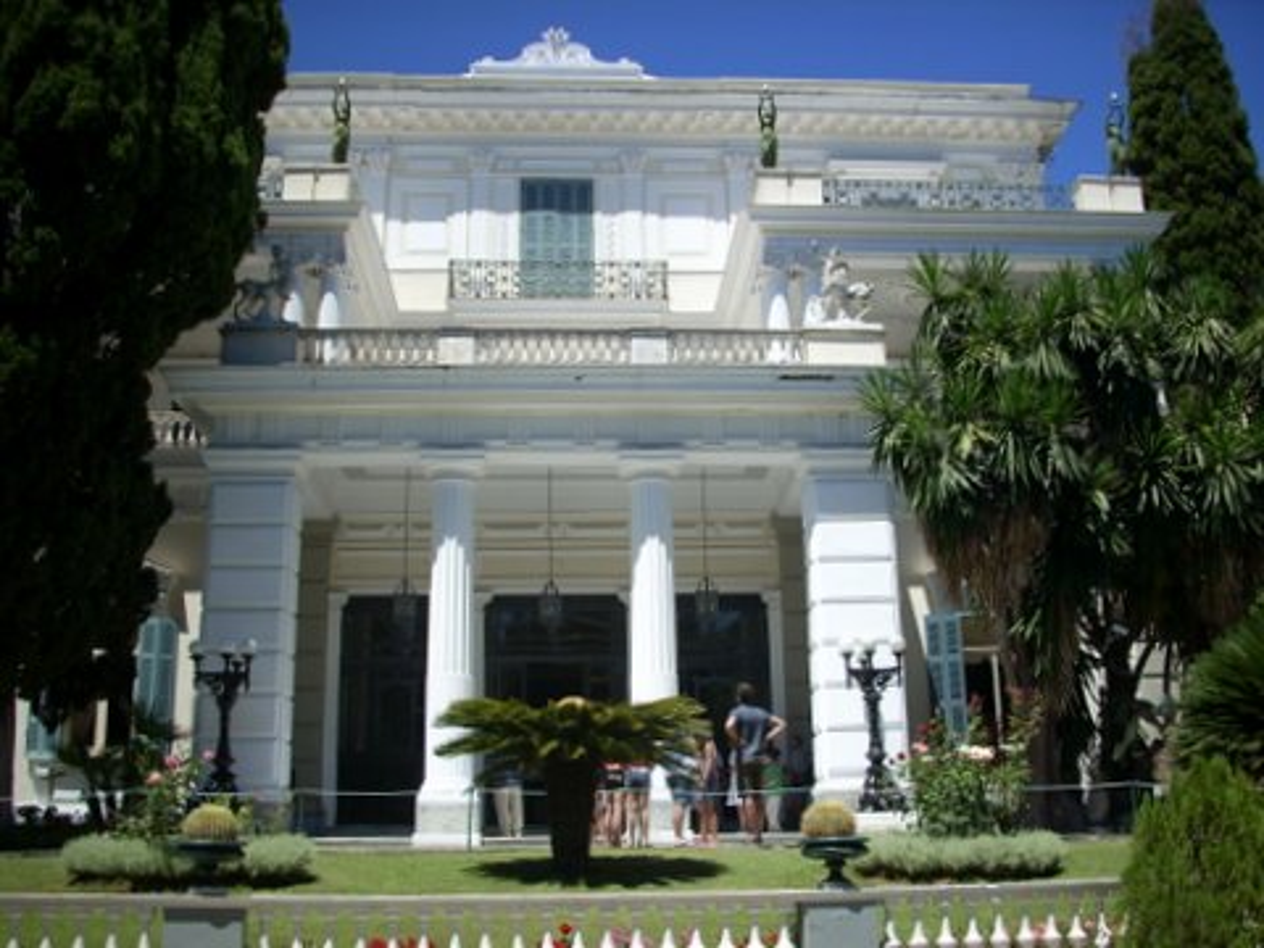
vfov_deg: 38.7
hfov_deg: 50.1
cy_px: 474
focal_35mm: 37
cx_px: 632
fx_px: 1351
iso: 64
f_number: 5.6
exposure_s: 1/261
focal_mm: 6.2
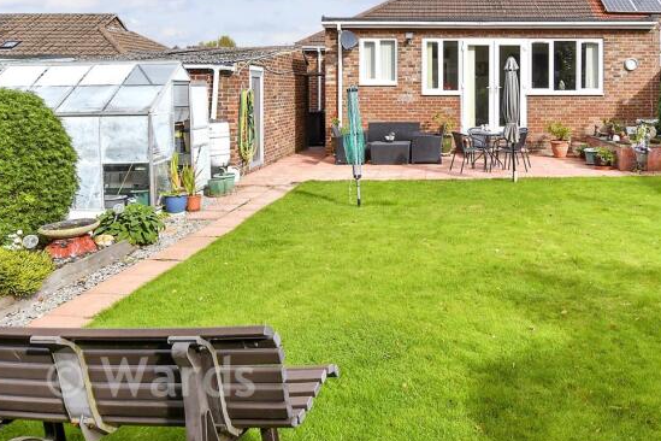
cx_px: 447
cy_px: 96
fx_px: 514
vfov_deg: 44.4
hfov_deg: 63.6
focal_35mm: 28
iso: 320
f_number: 8
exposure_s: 1/640
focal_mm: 10
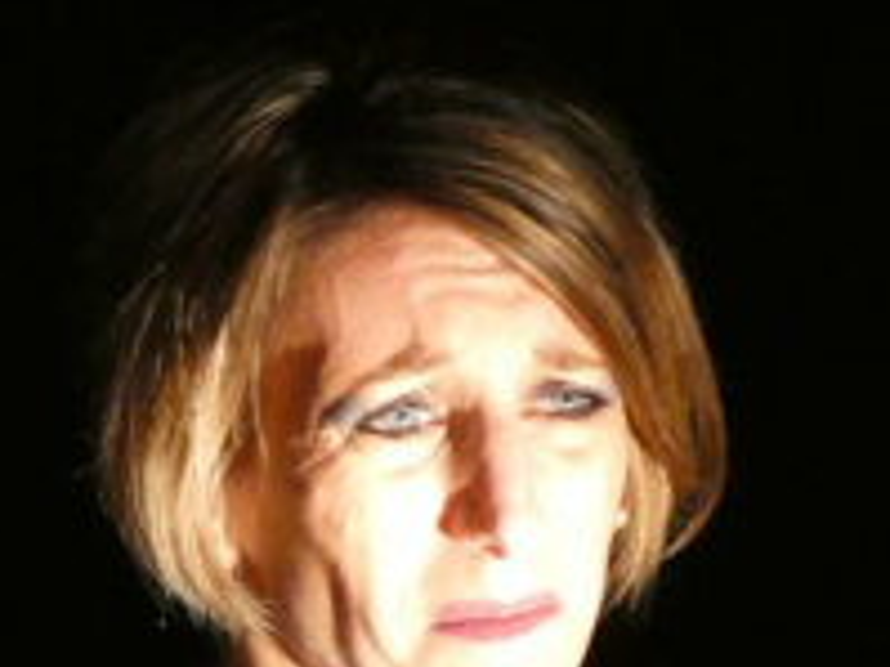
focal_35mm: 1204
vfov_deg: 1.2
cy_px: 533
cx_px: 398
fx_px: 30937
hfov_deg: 1.6
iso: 1600
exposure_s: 1/60
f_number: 5.6
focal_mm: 95.2
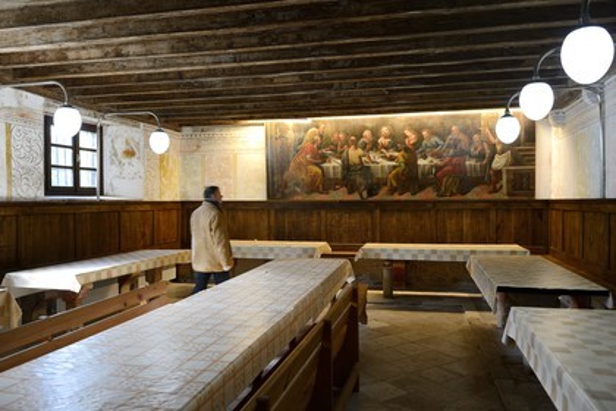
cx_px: 308
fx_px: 496
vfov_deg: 45.0
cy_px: 206
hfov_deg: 63.7
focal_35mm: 29
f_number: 4.5
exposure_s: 1/25
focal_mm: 29
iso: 800
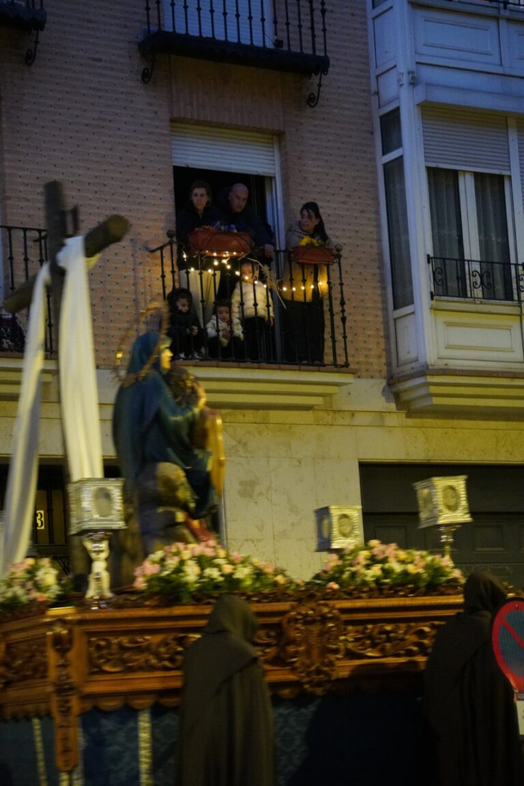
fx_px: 1801
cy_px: 393
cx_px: 262
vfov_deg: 24.6
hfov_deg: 16.6
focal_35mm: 82
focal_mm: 55
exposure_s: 1/20
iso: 6400
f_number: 4.5
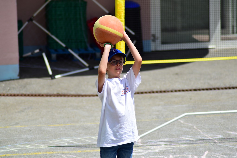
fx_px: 1636
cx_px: 119
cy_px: 79
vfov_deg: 5.5
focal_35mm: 249
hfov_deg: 8.3
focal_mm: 165
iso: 160
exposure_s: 1/1250
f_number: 4.5
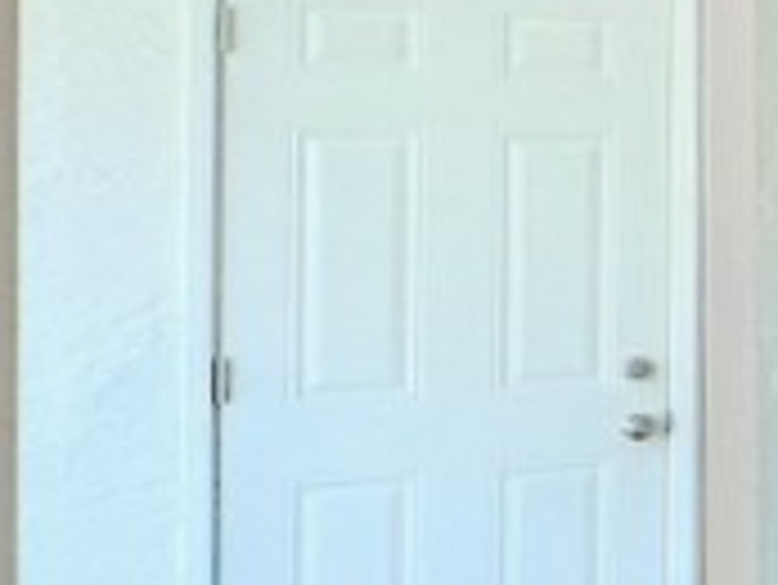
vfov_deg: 17.7
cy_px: 158
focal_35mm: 83
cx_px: 2145
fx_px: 1867
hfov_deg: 12.8
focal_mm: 2.22
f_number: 2.2
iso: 125
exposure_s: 1/120
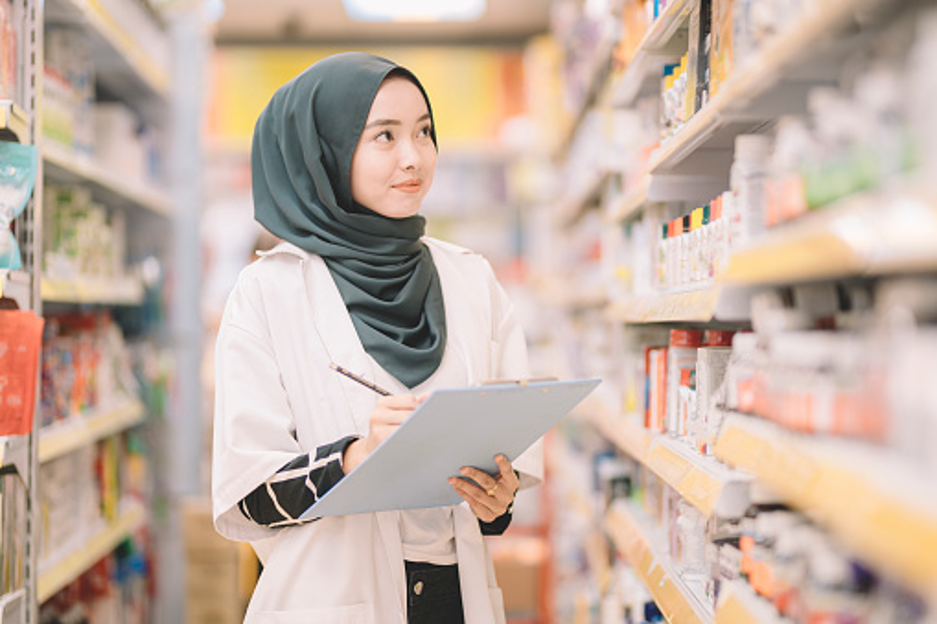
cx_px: 468
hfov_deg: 23.9
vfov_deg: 16.1
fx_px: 2212
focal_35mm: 85
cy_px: 312
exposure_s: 1/100
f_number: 1.4
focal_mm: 85
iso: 140
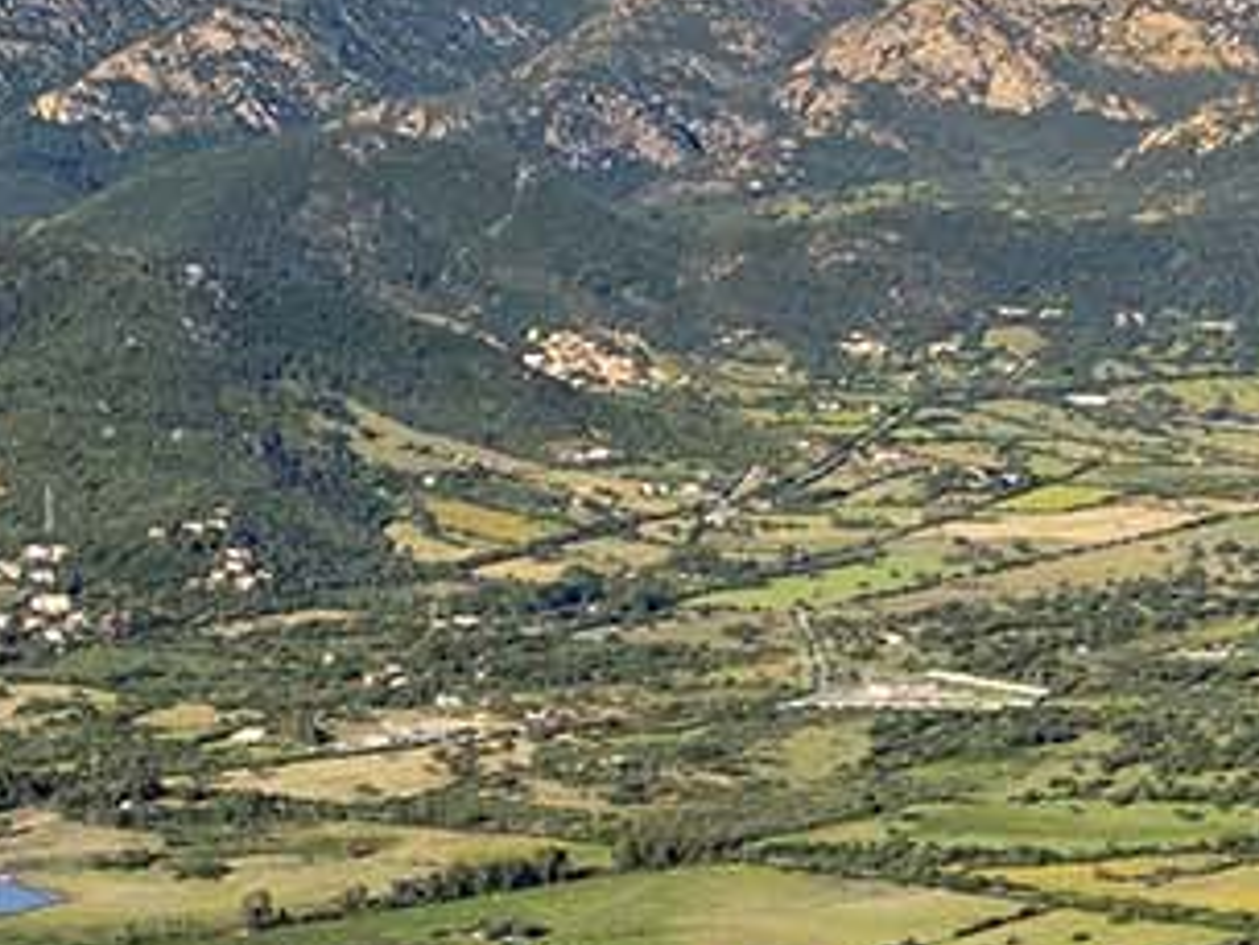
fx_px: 5494
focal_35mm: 151
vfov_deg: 9.6
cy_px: 1267
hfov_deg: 13.0
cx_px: 281
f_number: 4
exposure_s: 1/800
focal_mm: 12.29
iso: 100
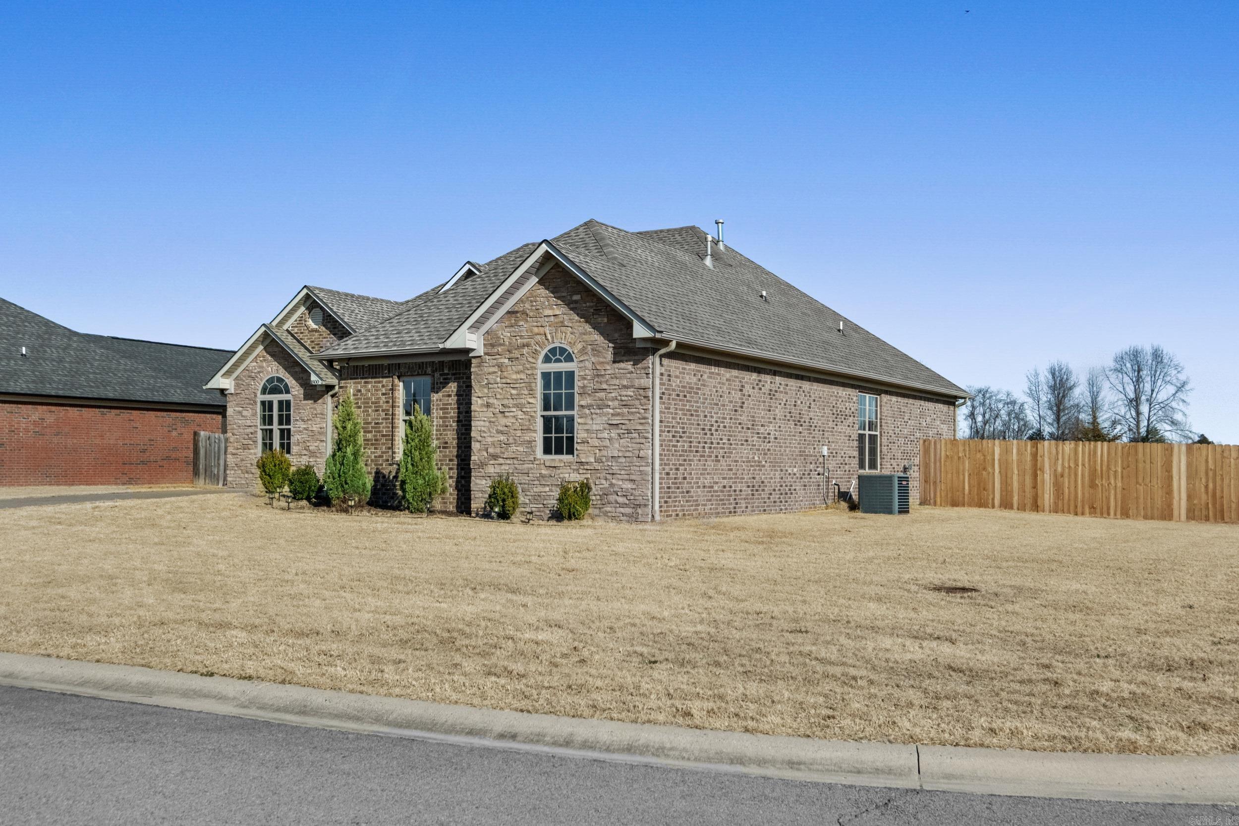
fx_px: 1239
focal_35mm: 36
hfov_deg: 53.1
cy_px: 413
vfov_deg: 36.9
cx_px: 620
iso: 800
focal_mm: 24
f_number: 8
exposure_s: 1/1600
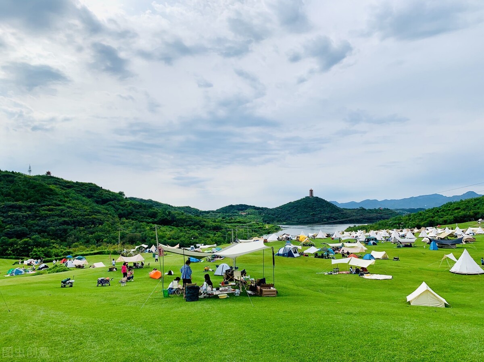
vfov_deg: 53.0
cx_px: 242
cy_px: 181
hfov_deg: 67.3
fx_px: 363
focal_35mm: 26
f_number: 1.8
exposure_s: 1/4274
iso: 25
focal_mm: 4.25
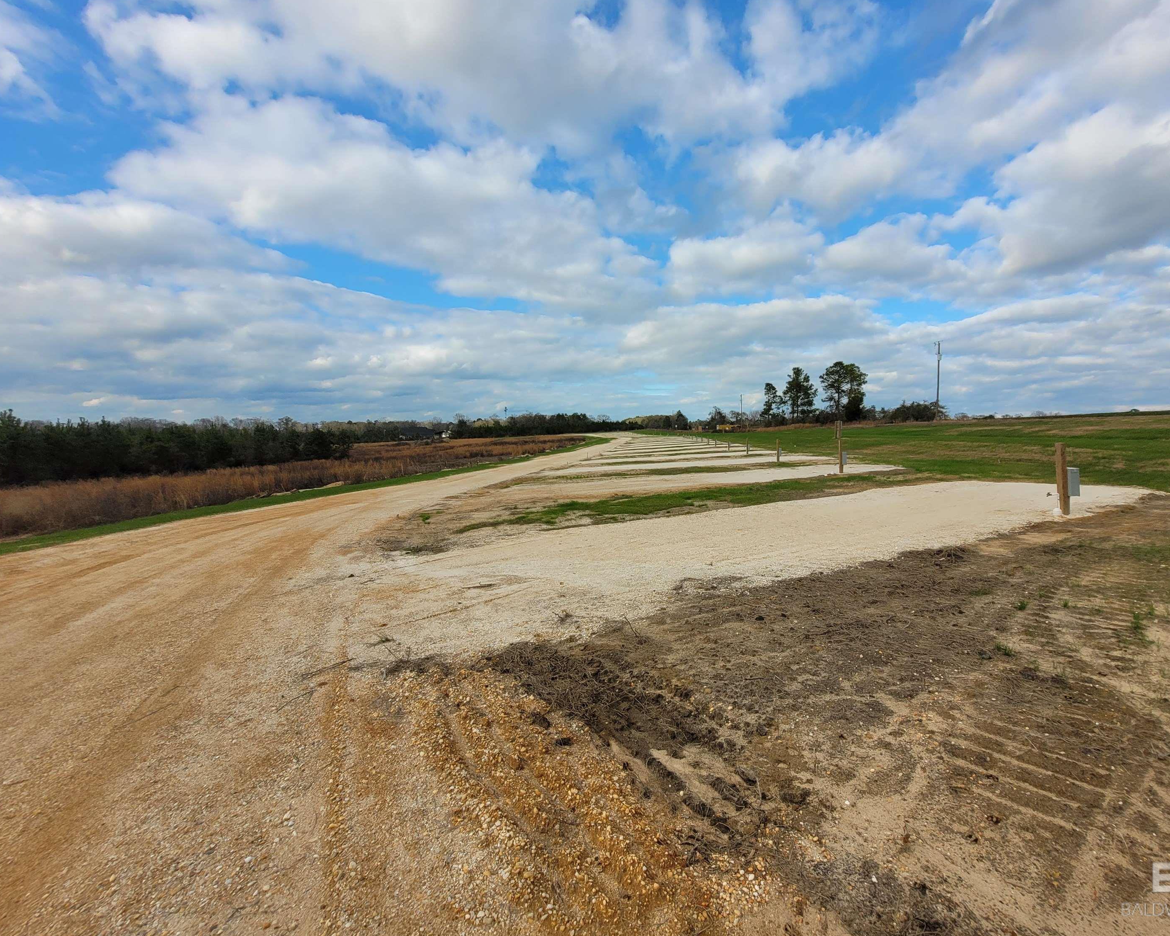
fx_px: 485
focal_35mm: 14
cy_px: 467
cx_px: 641
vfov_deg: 88.0
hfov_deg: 100.4
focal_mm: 1.74
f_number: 2.2
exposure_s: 1/1318
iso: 40
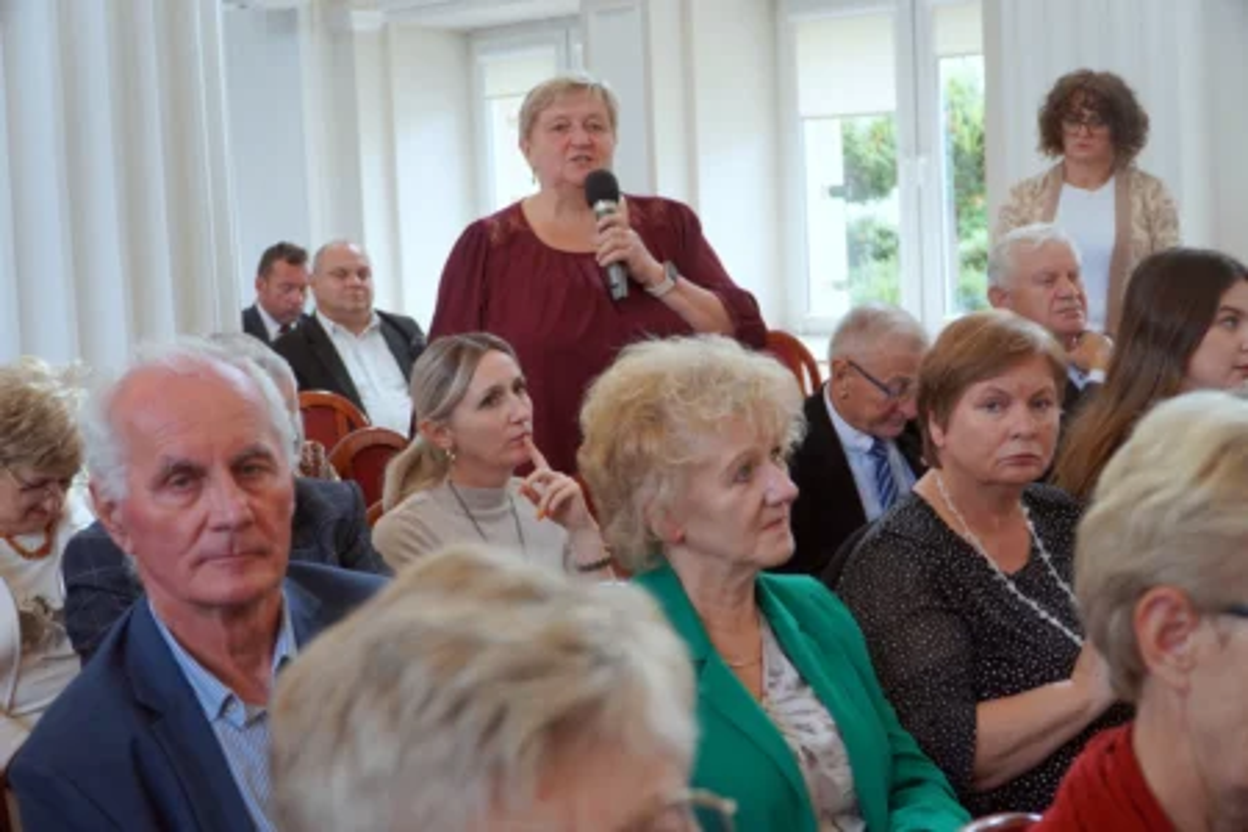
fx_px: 1768
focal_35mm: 51
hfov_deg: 38.9
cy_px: 416
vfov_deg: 26.5
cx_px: 624
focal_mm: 34
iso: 800
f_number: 4
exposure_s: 1/160
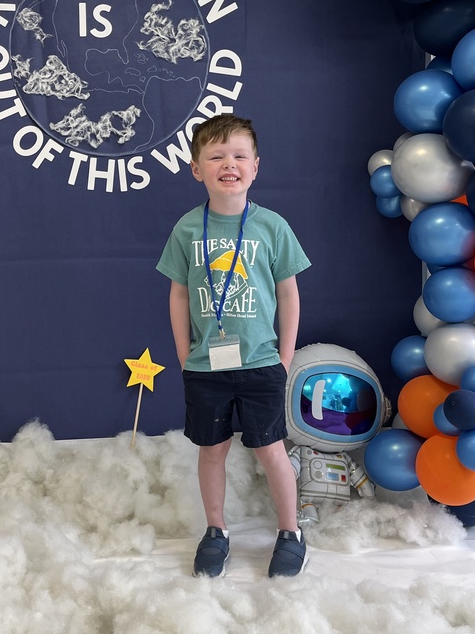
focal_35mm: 42
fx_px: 769
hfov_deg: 34.0
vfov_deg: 44.6
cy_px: 254
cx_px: 157
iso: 125
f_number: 1.6
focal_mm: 5.1
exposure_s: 1/120
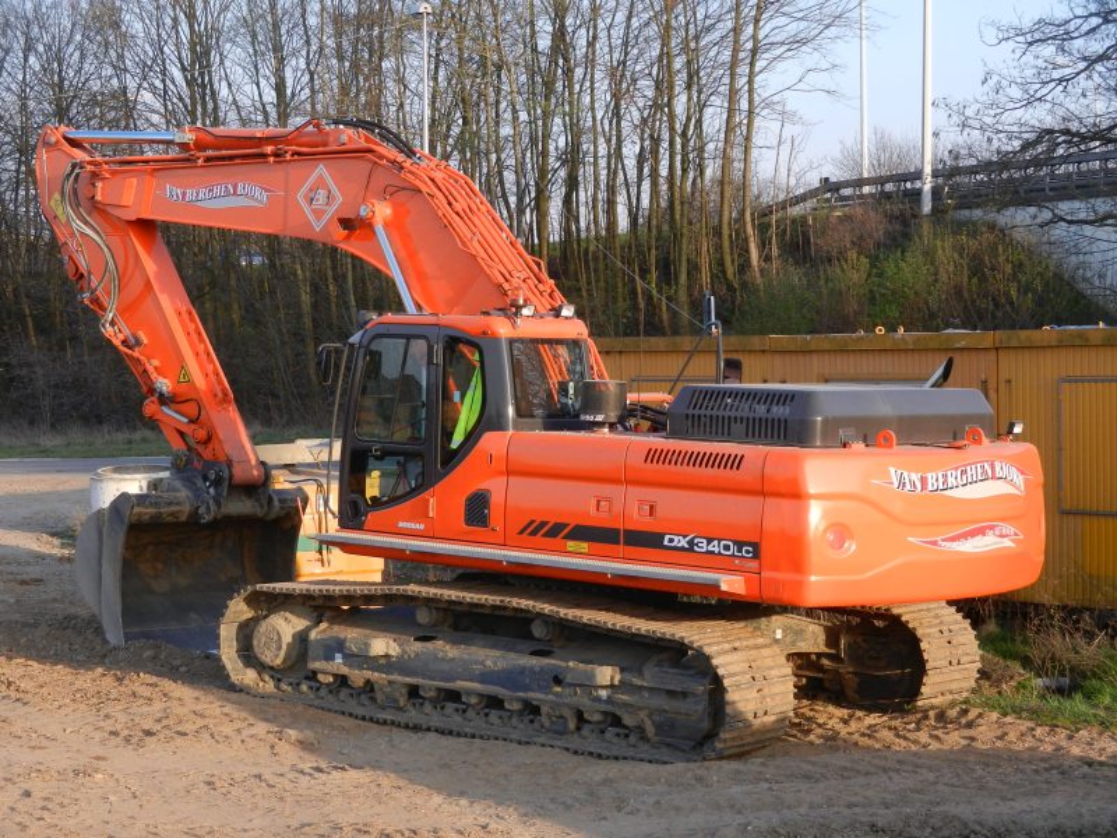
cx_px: 558
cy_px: 419
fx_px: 2517
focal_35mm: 78
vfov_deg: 18.9
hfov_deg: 25.0
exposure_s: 1/200
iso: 160
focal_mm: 14.1
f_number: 4.8
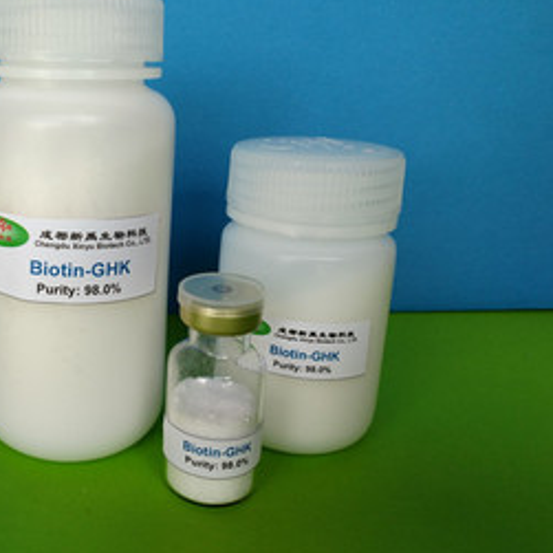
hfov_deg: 42.4
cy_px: 241
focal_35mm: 38
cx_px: 132
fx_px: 687
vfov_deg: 43.8
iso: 100
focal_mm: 4.73
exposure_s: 1/33
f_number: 2.2
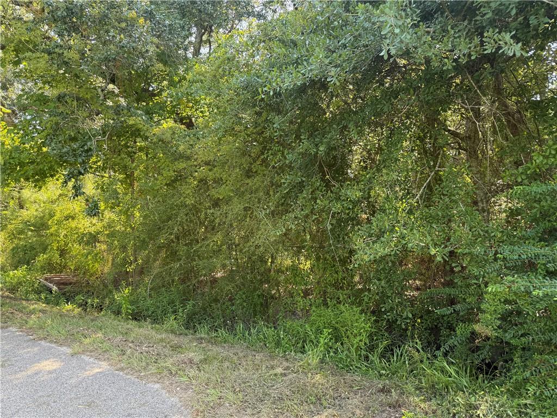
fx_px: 386
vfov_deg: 56.8
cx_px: 278
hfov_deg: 71.6
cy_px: 209
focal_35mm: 24
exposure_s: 1/234
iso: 100
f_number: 1.78
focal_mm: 6.76
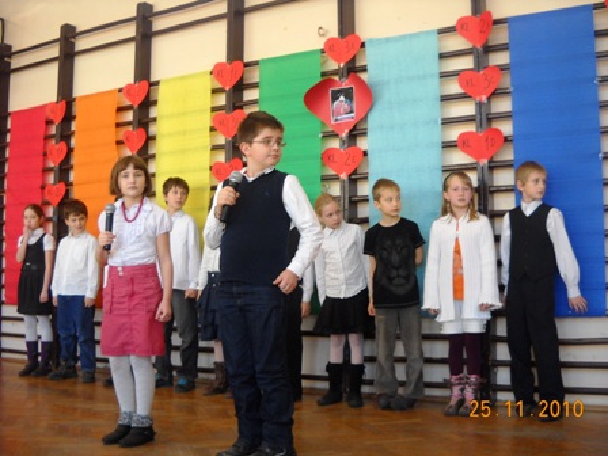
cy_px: 228
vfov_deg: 35.1
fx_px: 720
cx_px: 304
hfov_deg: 45.8
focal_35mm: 41
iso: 141
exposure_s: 1/60
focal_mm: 6.72
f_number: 3.1
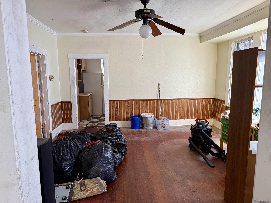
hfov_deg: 71.6
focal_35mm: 24
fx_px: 188
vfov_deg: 56.8
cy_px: 102
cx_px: 136
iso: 200
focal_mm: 6.76
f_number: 1.78
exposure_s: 1/121
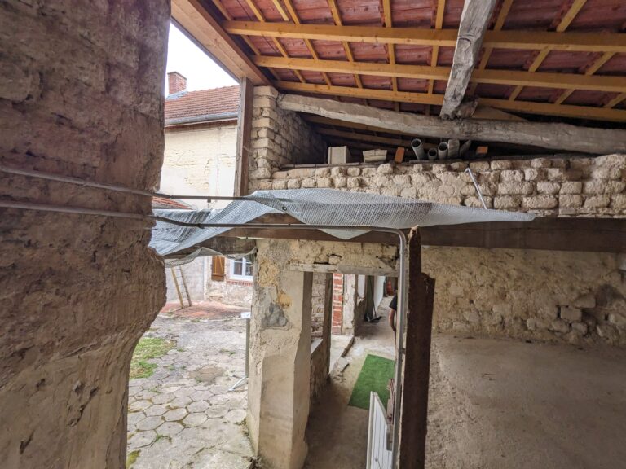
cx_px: 313
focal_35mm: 16
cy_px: 234
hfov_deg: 94.5
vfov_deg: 78.1
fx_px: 289
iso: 42
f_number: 2.2
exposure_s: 1/26.1
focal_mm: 2.22
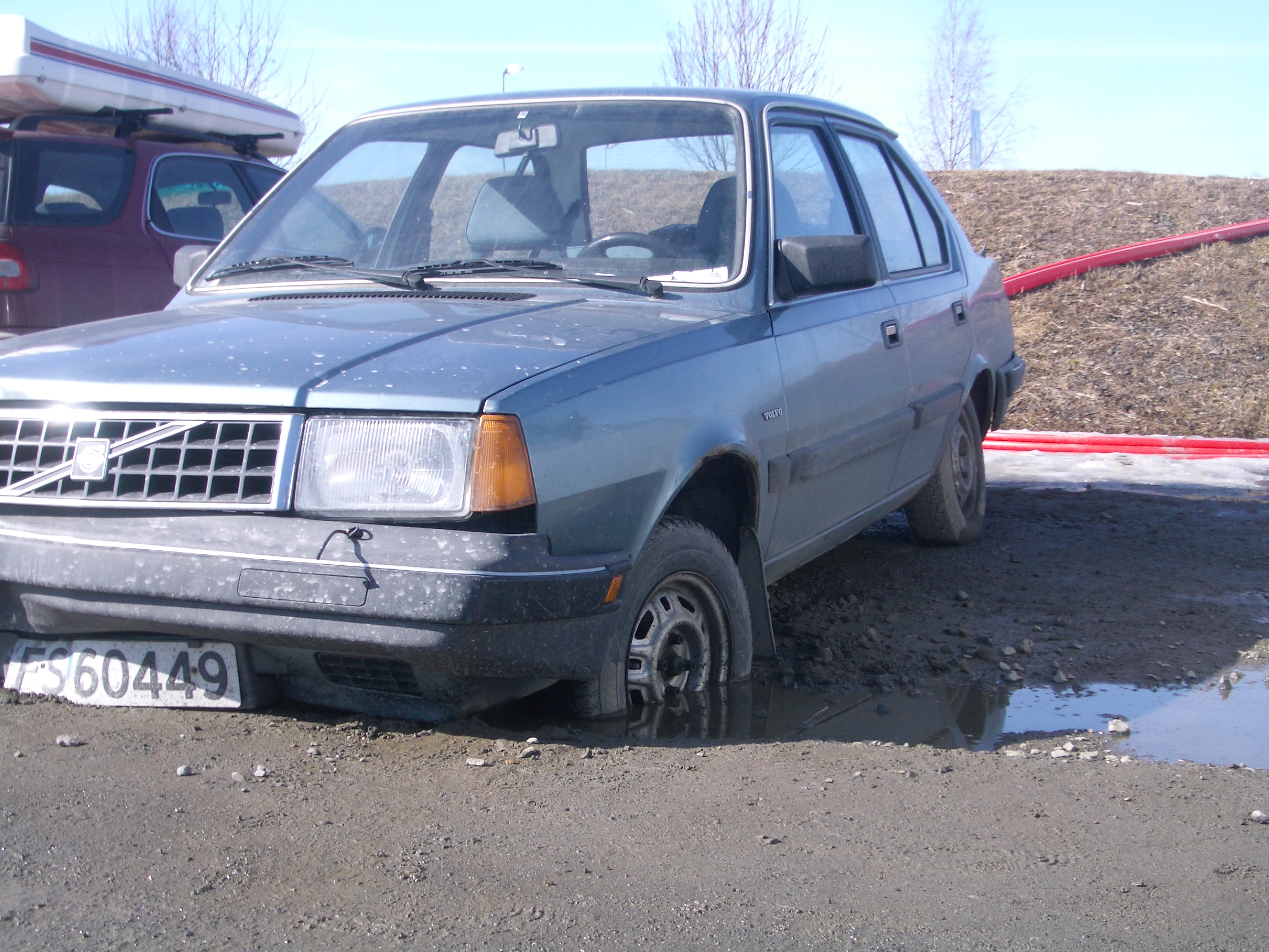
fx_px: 1796
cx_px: 634
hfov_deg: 38.9
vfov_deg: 29.7
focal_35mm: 49
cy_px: 476
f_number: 5
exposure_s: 1/200
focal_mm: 8.2
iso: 50
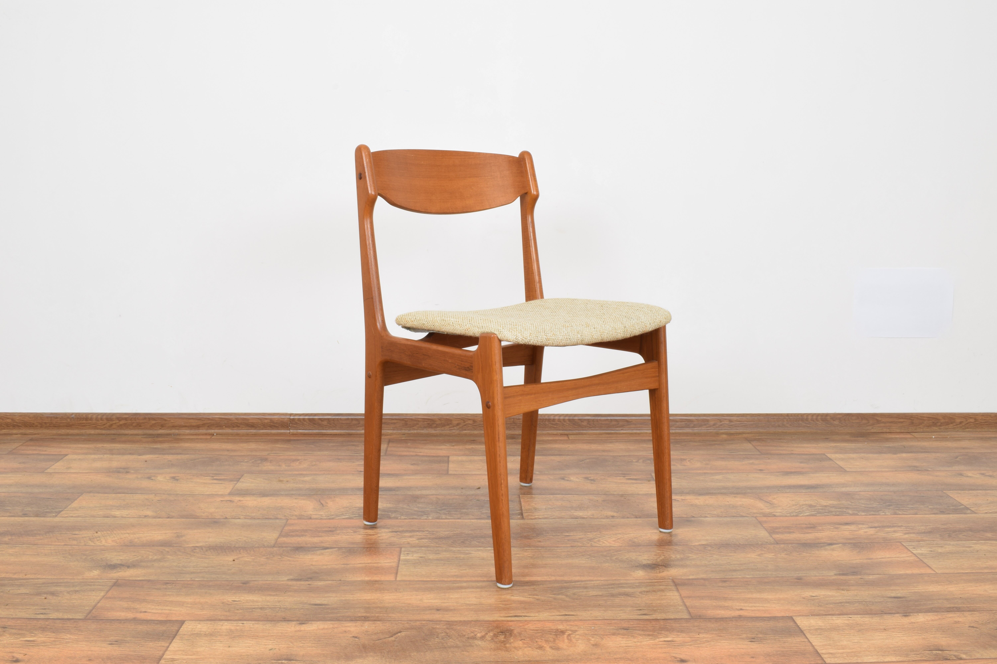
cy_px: 332
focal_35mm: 36
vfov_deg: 36.9
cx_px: 498
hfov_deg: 53.1
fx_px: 997
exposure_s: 4
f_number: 25
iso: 100
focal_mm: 24
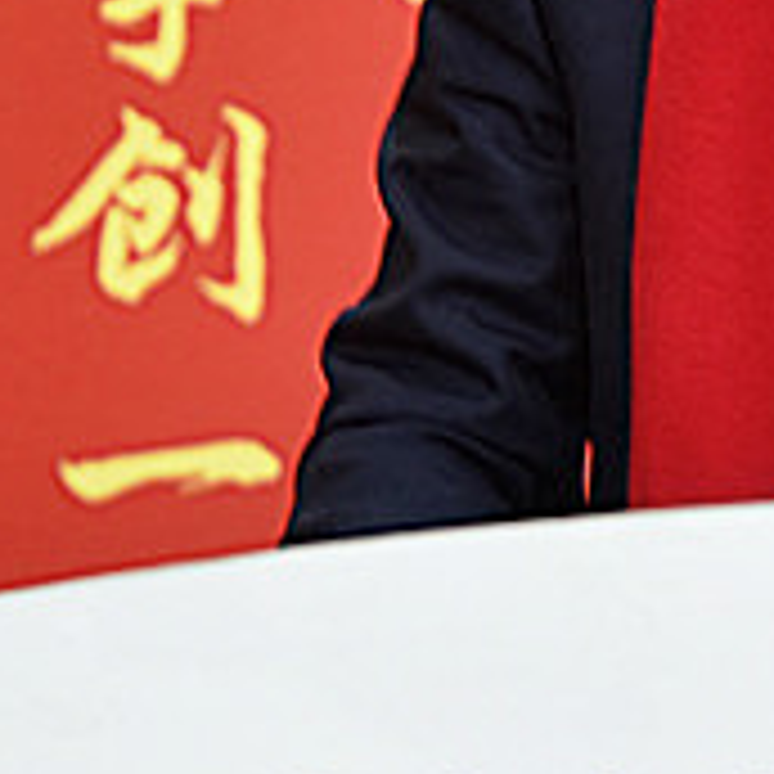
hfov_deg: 8.4
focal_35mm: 205
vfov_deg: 8.5
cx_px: 950
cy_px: -20
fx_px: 5186
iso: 250
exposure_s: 1/25
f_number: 4
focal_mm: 52
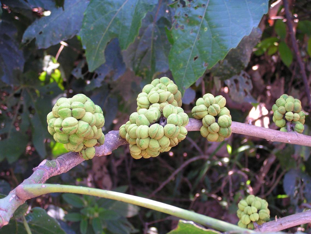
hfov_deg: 29.0
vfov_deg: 21.9
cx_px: 156
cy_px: 117
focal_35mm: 67
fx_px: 602
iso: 80
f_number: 3.2
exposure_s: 1/80
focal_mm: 11.1
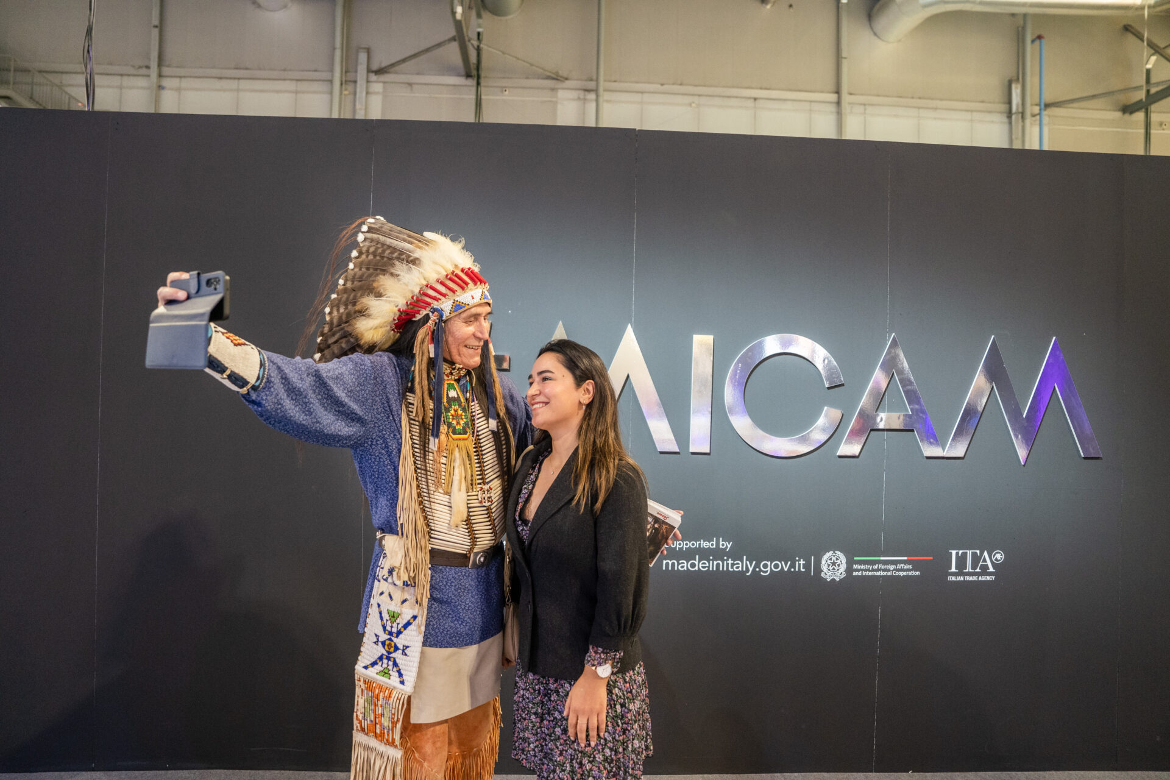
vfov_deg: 53.1
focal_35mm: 24
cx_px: 585
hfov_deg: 73.7
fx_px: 780
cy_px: 390
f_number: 2.8
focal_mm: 24
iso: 3200
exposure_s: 1/160
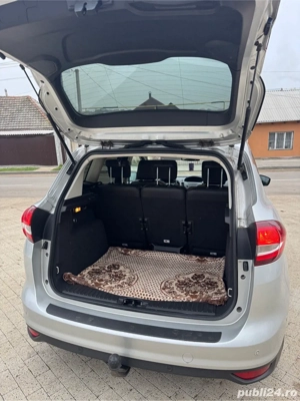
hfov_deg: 56.8
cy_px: 200
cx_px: 150
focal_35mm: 24
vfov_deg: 71.6
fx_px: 277
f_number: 1.78
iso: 200
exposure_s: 1/112
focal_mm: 6.76
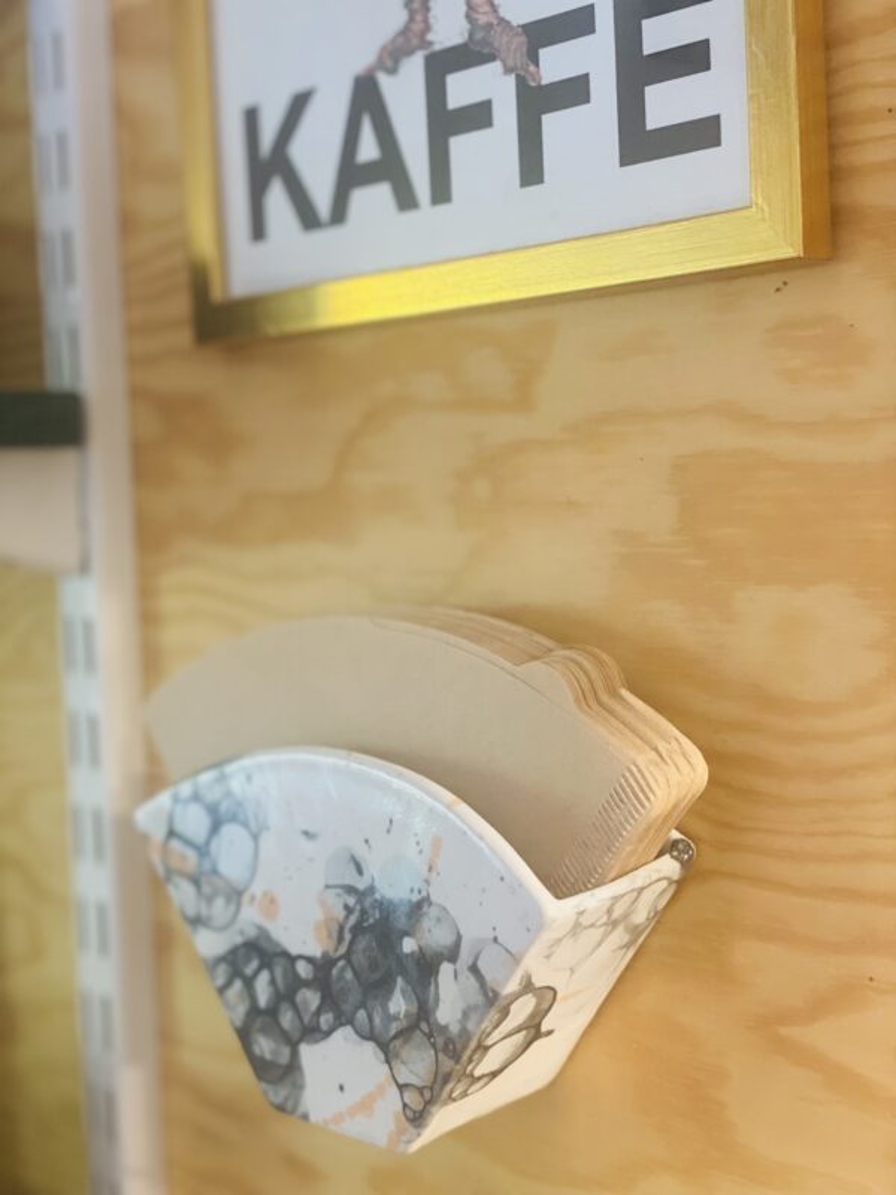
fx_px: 1795
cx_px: 448
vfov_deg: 36.8
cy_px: 598
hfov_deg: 28.0
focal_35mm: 52
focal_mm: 6
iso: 200
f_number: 2
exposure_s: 1/33
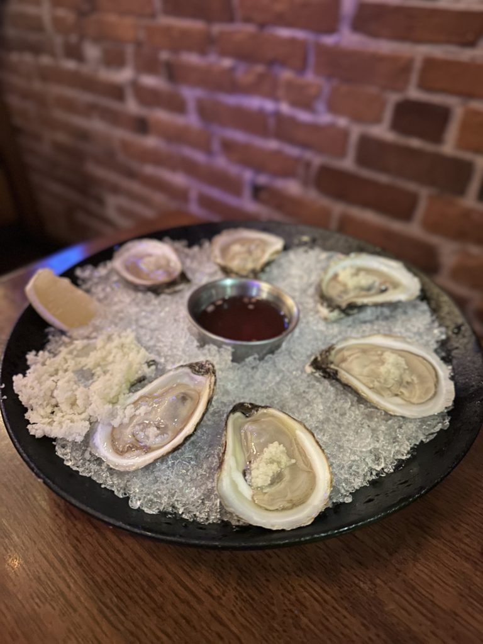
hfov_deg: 56.8
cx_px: 242
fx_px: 446
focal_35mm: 24
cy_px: 322
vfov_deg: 71.6
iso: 1000
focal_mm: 6.86
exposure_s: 1/15
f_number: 1.78
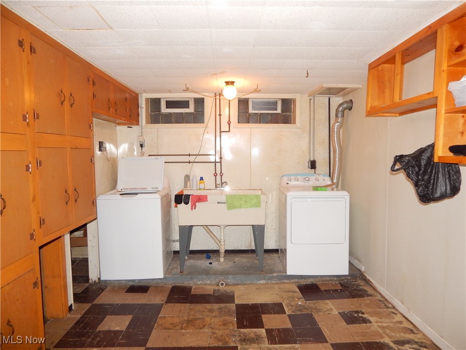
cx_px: 233
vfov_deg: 58.9
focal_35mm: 23
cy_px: 175
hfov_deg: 73.9
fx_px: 310
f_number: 3
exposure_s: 1/30
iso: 200
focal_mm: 4
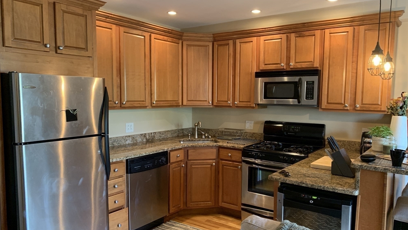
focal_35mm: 29
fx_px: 314
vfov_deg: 40.2
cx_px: 208
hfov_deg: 66.0
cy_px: 125
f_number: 1.8
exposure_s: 1/60
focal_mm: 4.25
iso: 250
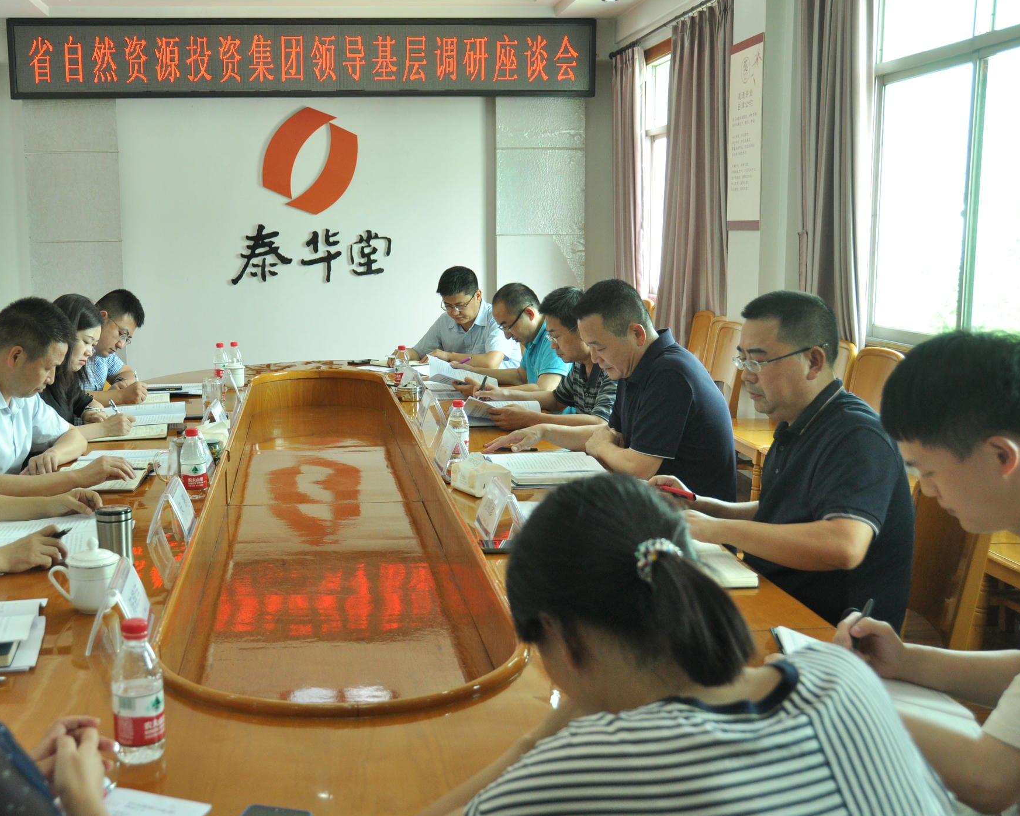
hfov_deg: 47.6
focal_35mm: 38
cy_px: 401
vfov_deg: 39.2
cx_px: 399
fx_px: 1147
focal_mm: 22
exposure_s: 1/80
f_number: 4.5
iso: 640
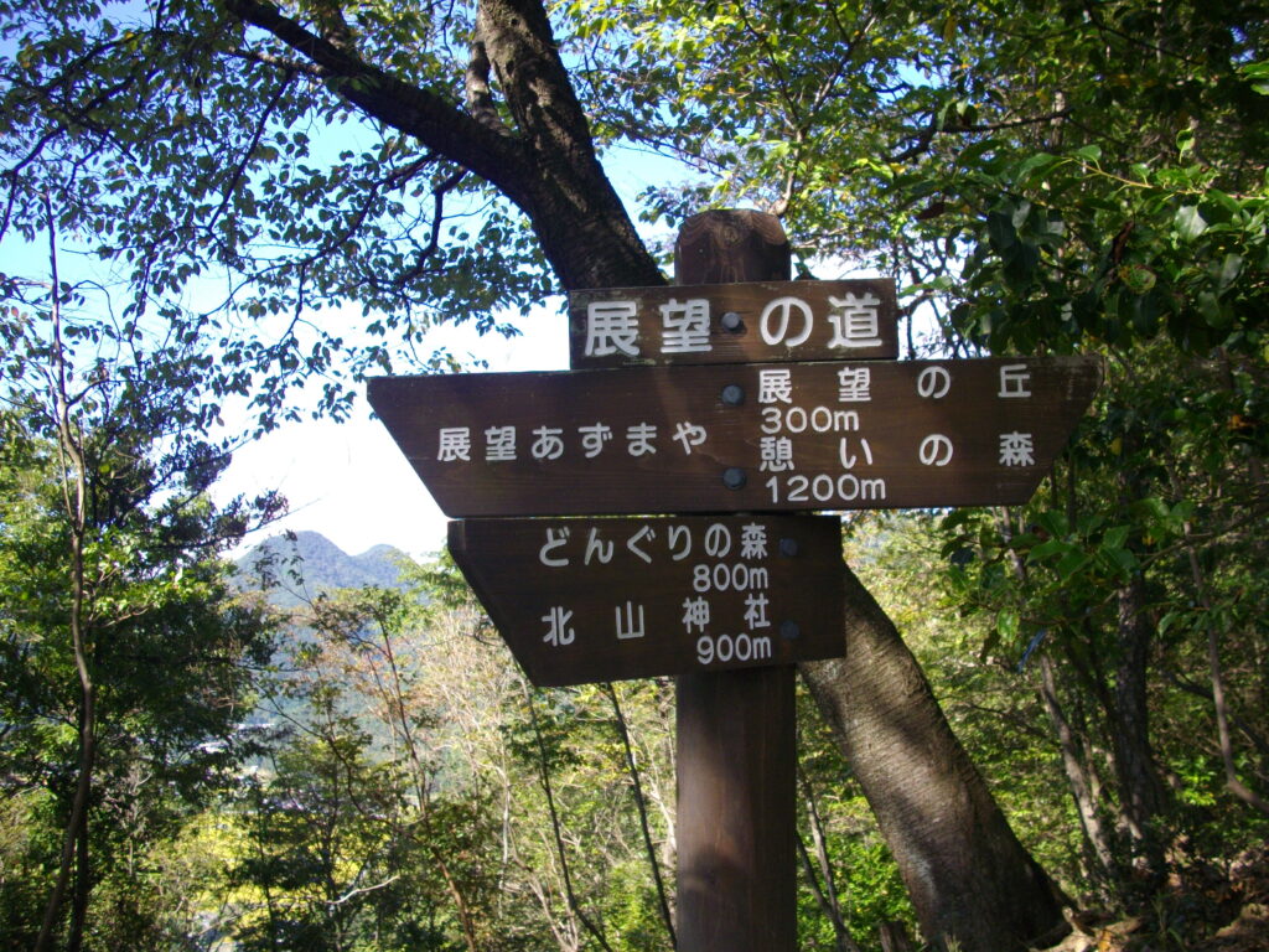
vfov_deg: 38.7
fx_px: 1356
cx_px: 634
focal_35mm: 37
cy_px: 476
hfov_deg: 50.1
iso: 100
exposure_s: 1/320
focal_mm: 6.2
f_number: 2.8
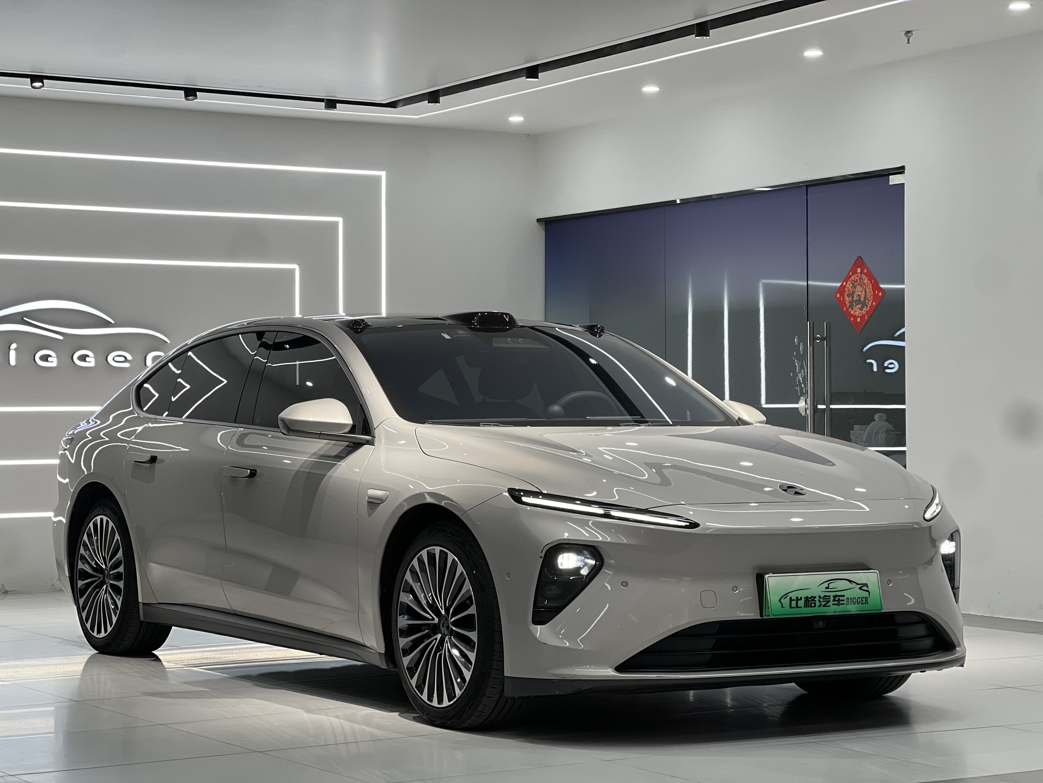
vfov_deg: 19.1
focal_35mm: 77
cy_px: 392
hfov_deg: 25.3
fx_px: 2320
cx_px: 522
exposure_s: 1/100
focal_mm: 9
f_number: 2.8
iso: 100
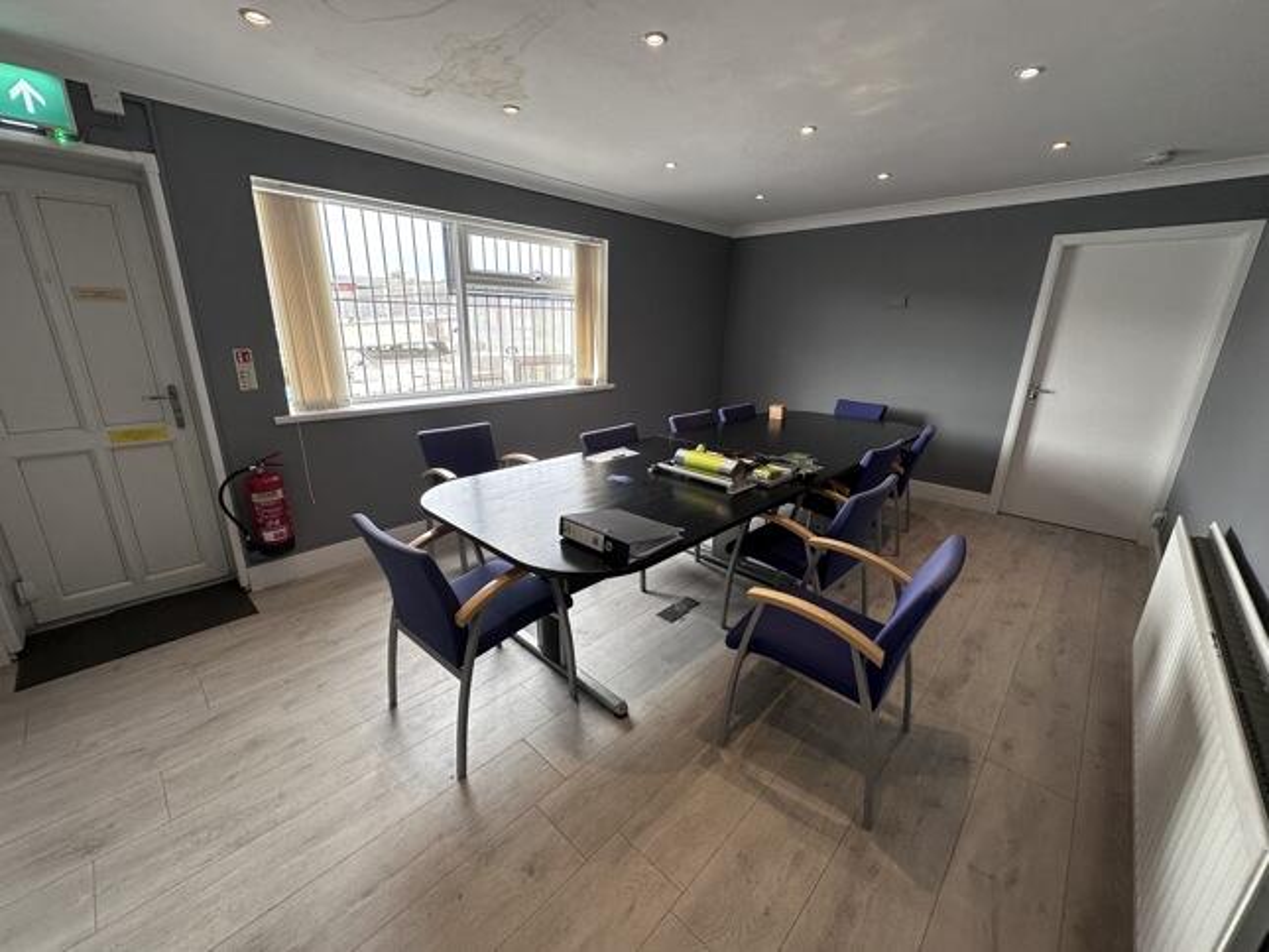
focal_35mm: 14
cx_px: 634
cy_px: 476
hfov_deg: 102.1
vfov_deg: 85.7
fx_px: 513
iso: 64
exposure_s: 1/100
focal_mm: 2.22
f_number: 2.2
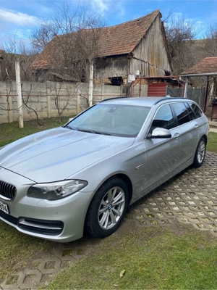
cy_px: 145
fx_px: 217
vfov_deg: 67.3
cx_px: 108
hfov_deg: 53.1
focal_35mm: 26
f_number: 1.8
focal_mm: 4.25
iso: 32
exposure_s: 1/591
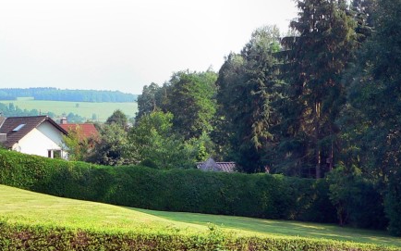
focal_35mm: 88
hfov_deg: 23.6
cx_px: 202
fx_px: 961
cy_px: 212
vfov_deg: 14.7
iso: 80
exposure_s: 1/160
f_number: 4
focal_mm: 6
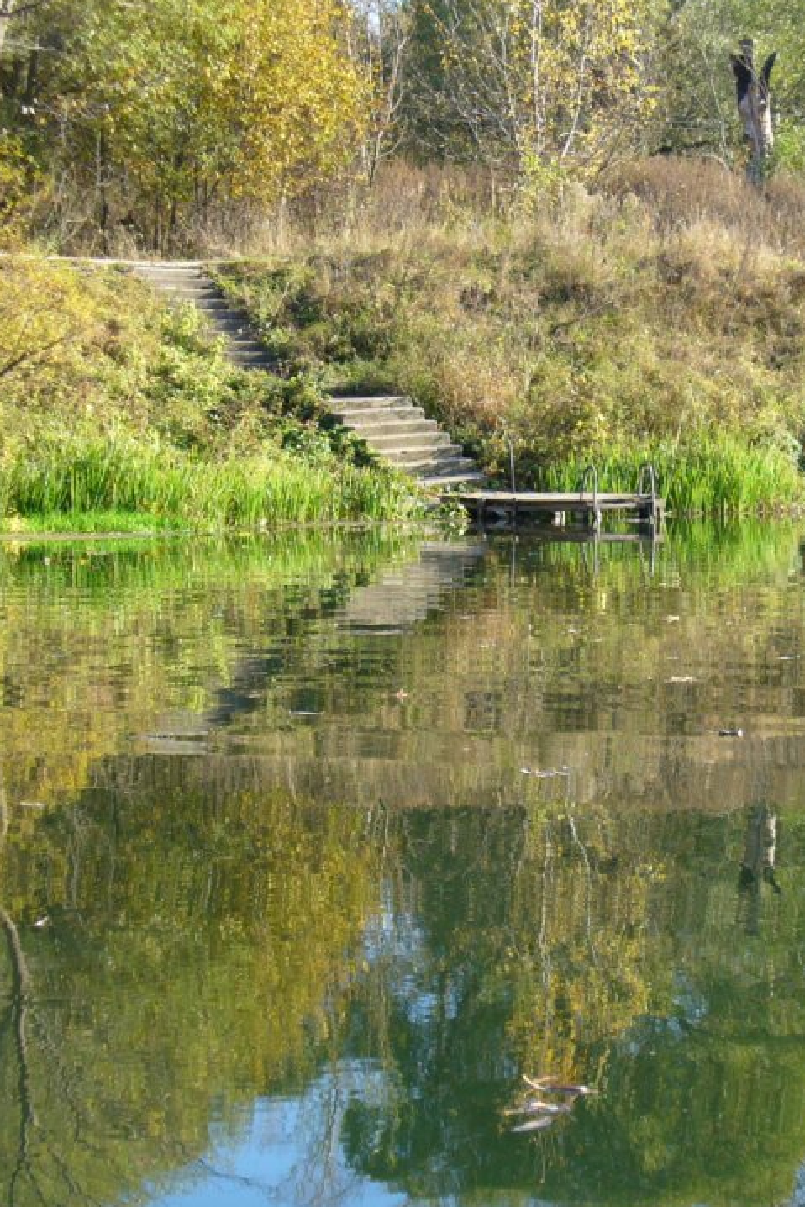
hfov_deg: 15.3
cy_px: 632
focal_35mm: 89
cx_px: 612
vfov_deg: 22.9
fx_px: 2984
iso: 80
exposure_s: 1/250
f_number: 3.1
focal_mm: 9.9
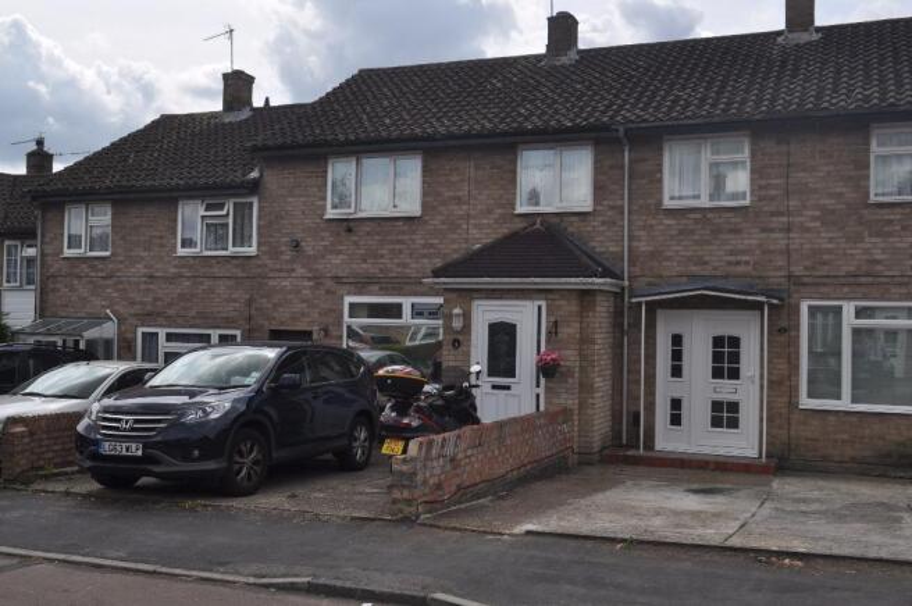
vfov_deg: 36.8
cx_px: 456
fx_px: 911
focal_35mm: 36
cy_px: 303
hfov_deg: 53.2
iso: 200
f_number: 10
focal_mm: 24
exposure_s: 1/400
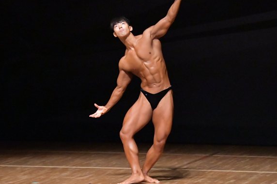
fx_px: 2346
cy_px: 76
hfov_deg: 6.8
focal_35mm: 305
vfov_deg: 4.5
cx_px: 130
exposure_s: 1/400
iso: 12800
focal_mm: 150
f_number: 5.6
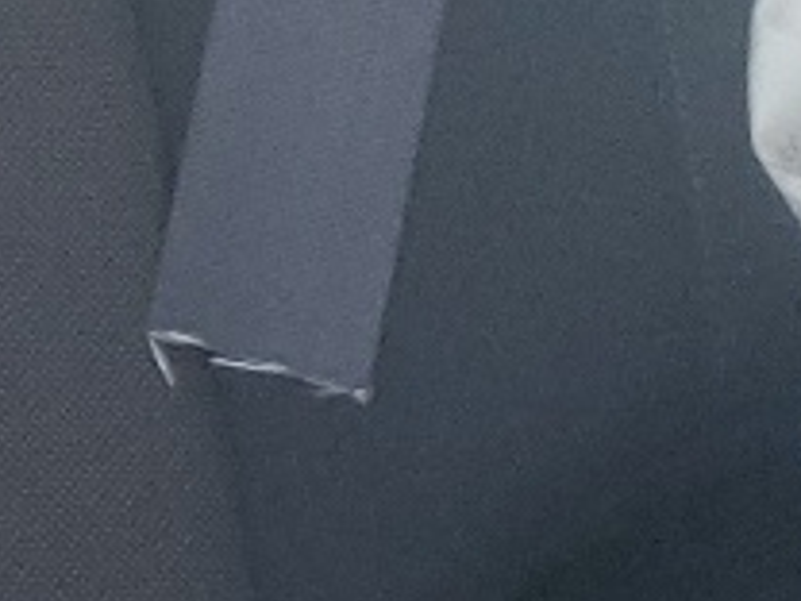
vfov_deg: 7.3
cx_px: -1922
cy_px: -285
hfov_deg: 7.9
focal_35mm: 200
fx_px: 4628
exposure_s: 1/60.2
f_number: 1.5
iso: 96
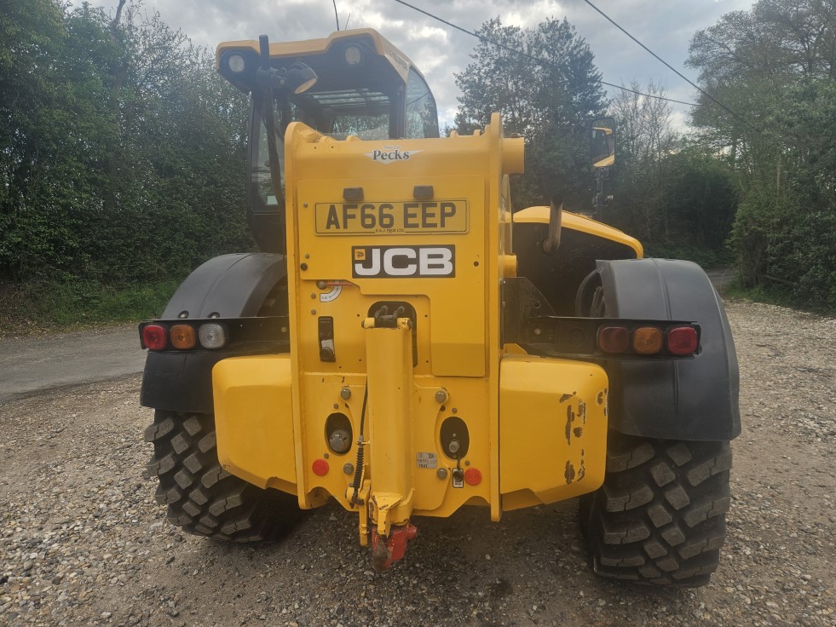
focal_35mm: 24
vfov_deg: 56.8
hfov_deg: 71.6
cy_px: 311
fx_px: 580
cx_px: 424
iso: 25
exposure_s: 1/387
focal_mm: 5.4
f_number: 1.8
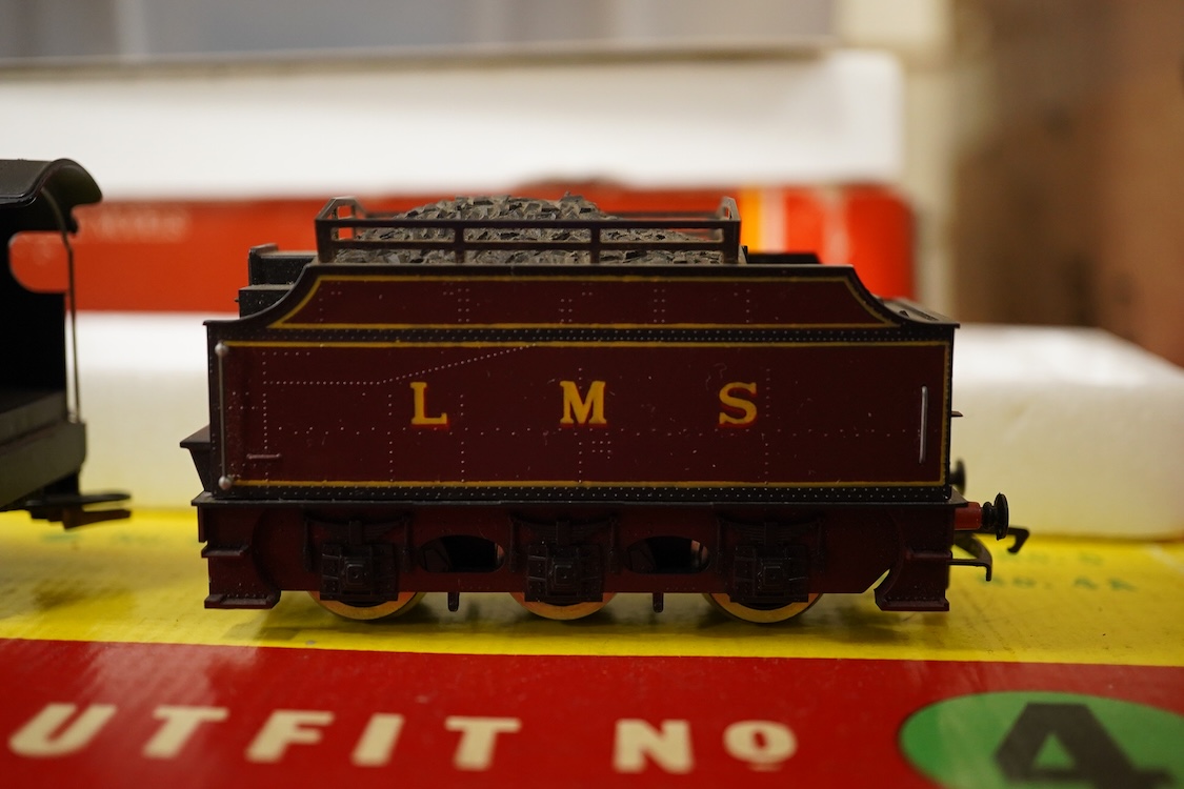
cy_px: 394
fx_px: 1480
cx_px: 592
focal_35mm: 45
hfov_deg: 43.6
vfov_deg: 29.9
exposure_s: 1/100
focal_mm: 30
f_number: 5
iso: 2000
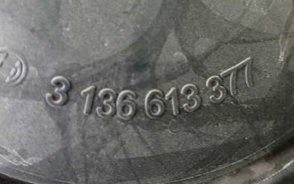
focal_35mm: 43
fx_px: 344
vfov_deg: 29.8
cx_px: 139
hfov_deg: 46.2
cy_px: 93
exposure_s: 1/30
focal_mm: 5.4
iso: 800
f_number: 2.3
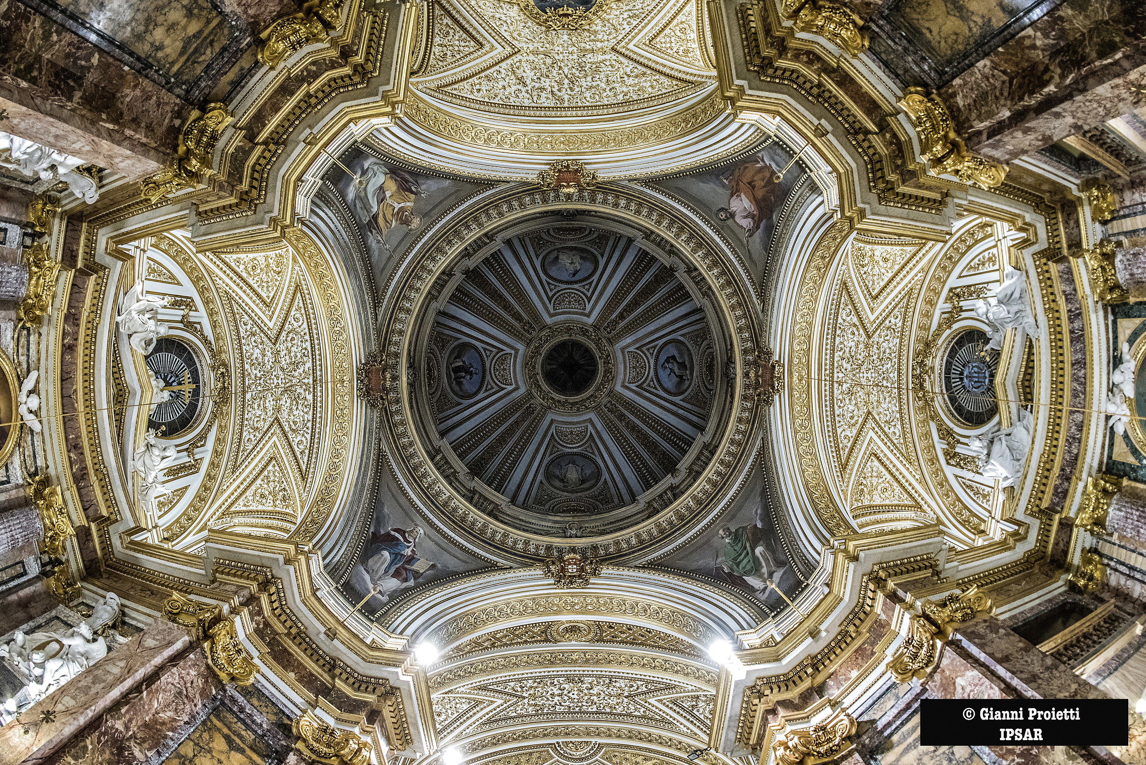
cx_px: 573
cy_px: 382
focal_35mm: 16
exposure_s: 1/25
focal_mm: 16
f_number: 5.6
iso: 6400
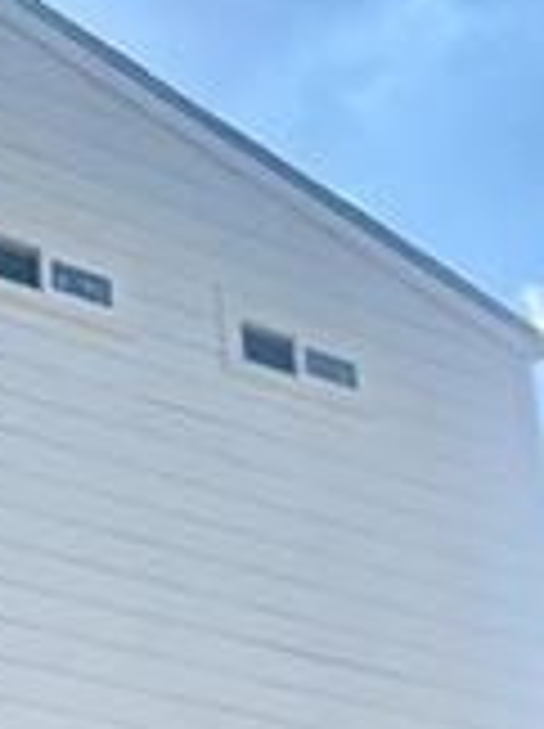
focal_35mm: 107
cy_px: 677
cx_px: -526
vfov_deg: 18.1
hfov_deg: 12.3
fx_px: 2248
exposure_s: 1/5051
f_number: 1.6
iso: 32
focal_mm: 4.2
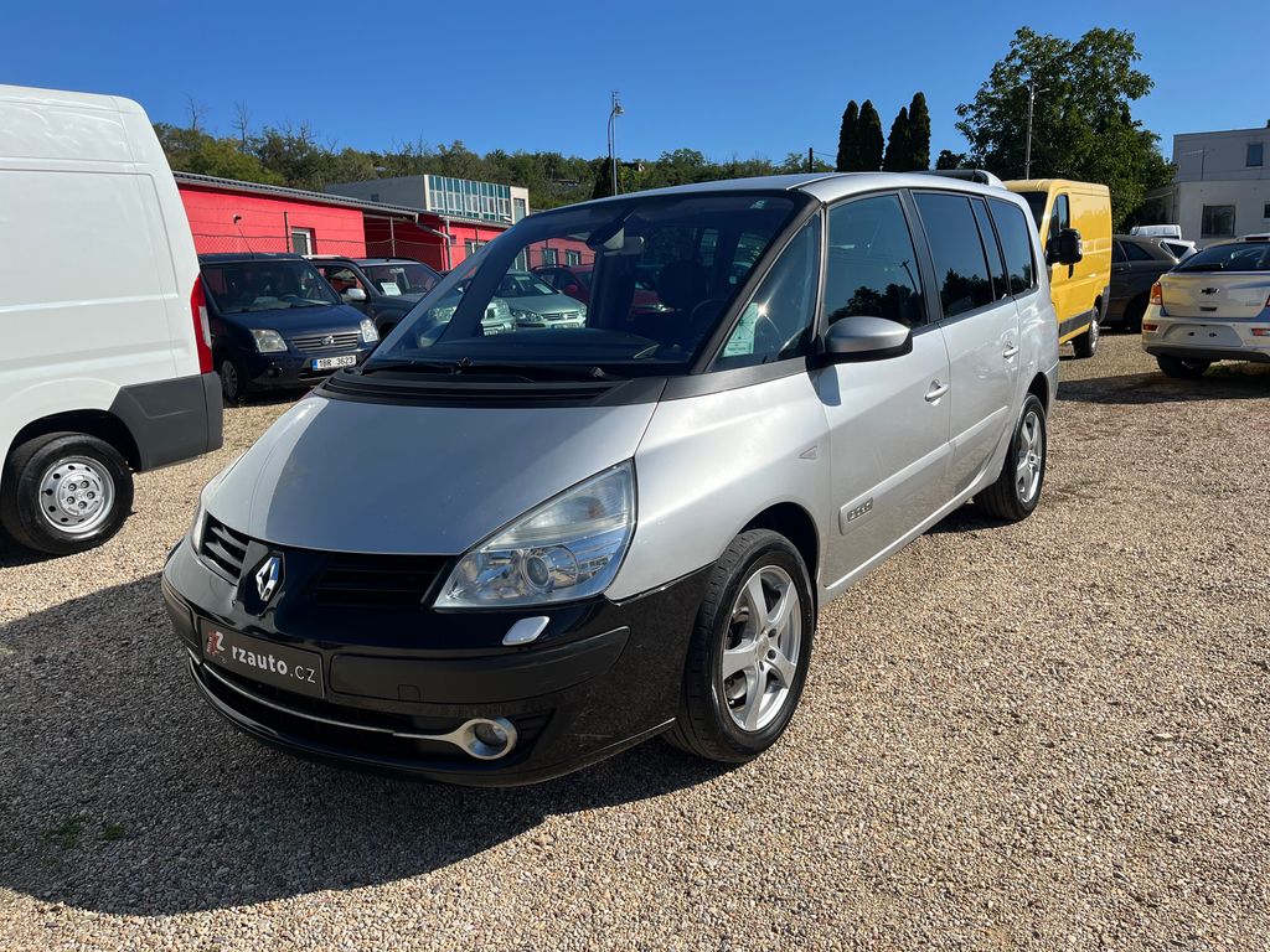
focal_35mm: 26
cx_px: 635
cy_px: 476
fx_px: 954
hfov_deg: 67.3
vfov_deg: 53.1
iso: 50
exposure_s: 1/4310
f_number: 1.6
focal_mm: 5.1
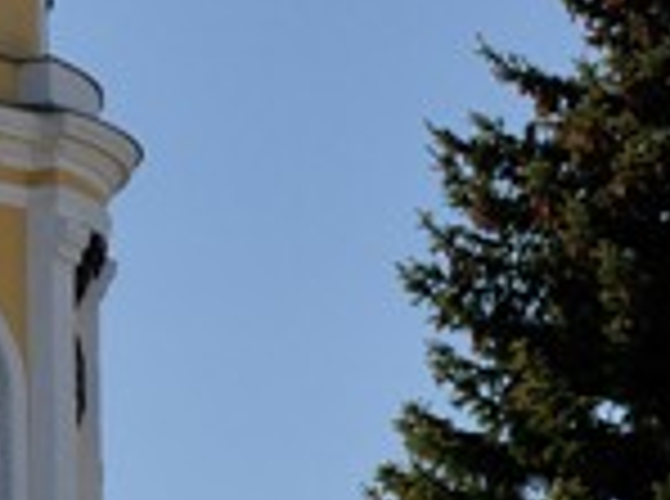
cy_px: 36
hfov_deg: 4.5
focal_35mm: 436
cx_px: -110
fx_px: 8419
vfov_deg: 3.4
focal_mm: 50
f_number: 6.3
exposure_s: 1/1000
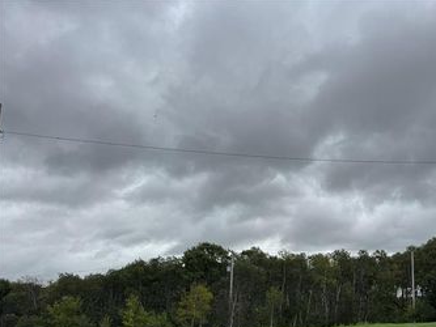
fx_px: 454
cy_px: 244
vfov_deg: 38.7
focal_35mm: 36
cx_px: 323
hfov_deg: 49.4
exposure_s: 1/5348
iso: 80
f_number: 1.78
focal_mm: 6.76
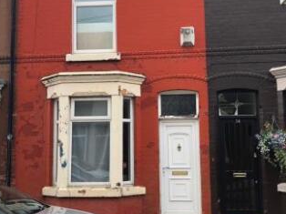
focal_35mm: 52
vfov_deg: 28.0
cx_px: 150
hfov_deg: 36.8
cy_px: 100
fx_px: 429
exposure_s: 1/378
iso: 20
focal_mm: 3.99
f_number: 1.8
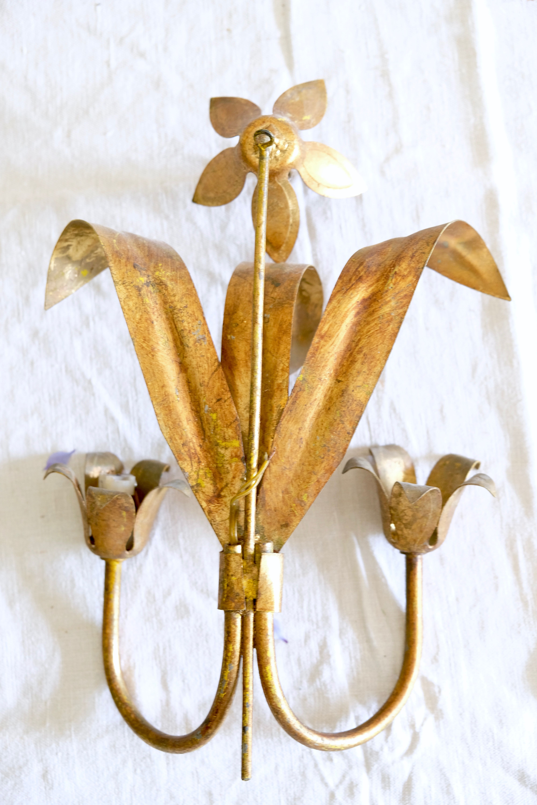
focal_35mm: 49
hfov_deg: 27.5
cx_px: 268
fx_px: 1096
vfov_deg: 40.3
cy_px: 402
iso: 800
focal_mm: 32.9
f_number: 3.6
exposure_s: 1/26
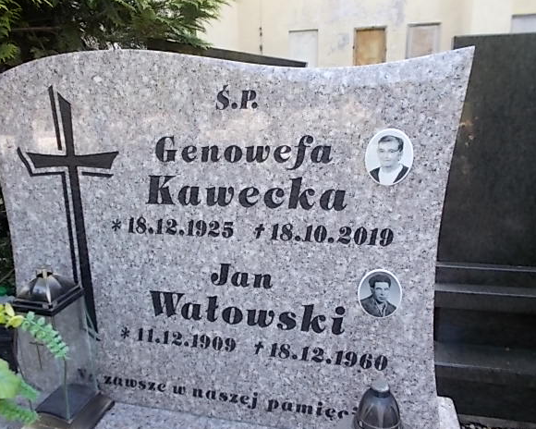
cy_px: 213
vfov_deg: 51.5
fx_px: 444
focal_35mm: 28
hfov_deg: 62.1
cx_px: 243
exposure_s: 1/60
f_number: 3.2
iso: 80
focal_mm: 4.6
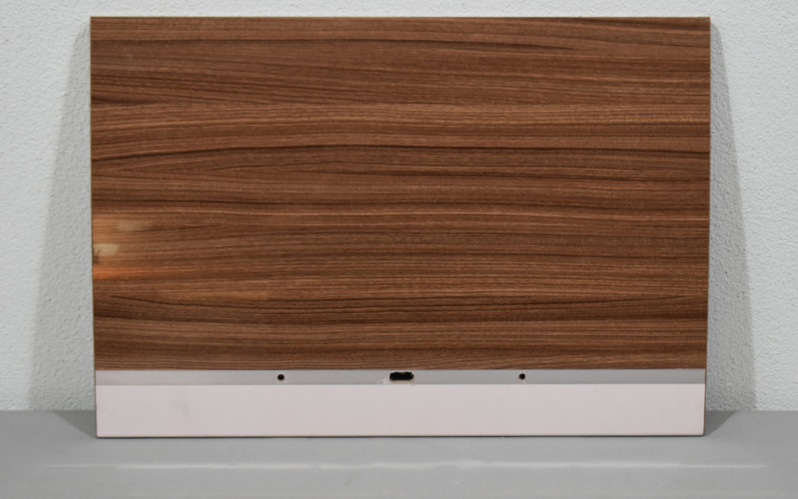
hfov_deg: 26.8
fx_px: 1675
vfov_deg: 16.9
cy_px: 243
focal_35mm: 77
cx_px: 401
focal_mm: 50
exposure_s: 1/160
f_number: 5.6
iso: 800
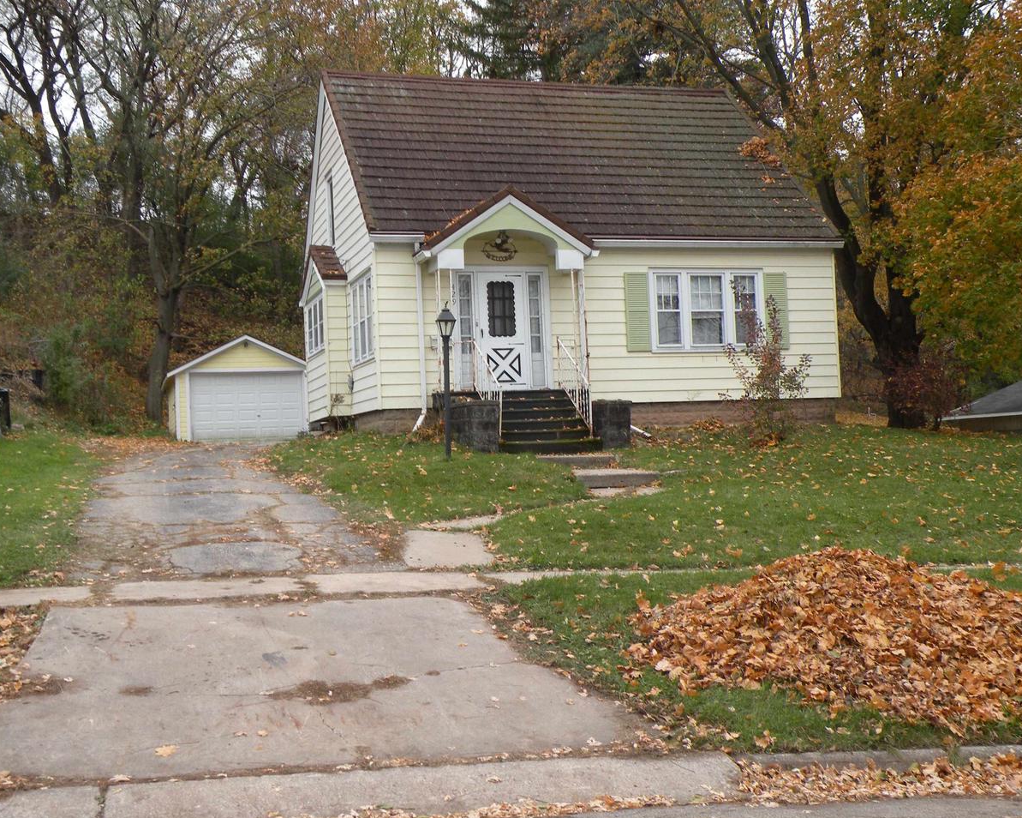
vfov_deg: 34.1
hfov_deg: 42.0
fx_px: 1331
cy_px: 411
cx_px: 509
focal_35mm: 44
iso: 64
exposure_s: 1/73.3
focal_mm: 7.4
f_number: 4
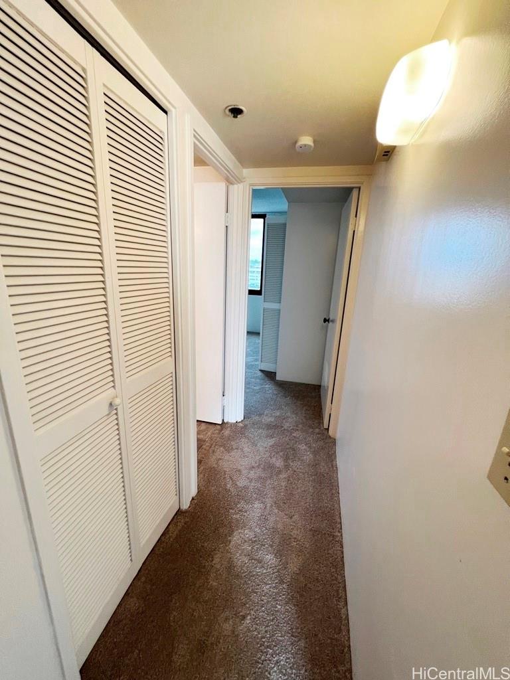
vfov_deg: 106.2
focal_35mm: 13
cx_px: 255
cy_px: 340
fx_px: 255
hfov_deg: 89.9
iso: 125
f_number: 1.8
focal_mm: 1.57
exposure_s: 1/60
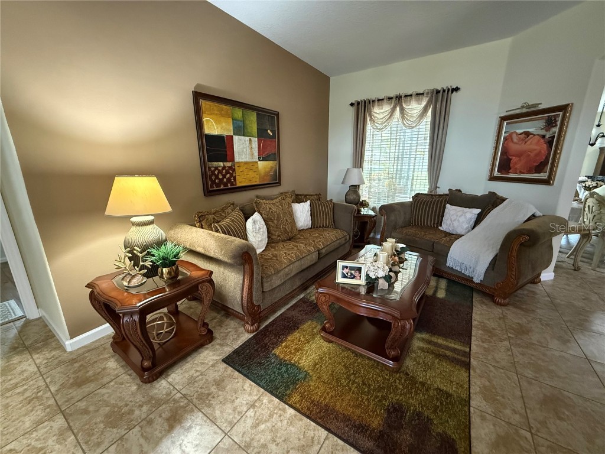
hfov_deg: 102.1
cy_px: 227
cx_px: 302
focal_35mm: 14
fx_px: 245
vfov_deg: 85.7
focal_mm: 2.22
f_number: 2.2
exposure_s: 1/40
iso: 1000
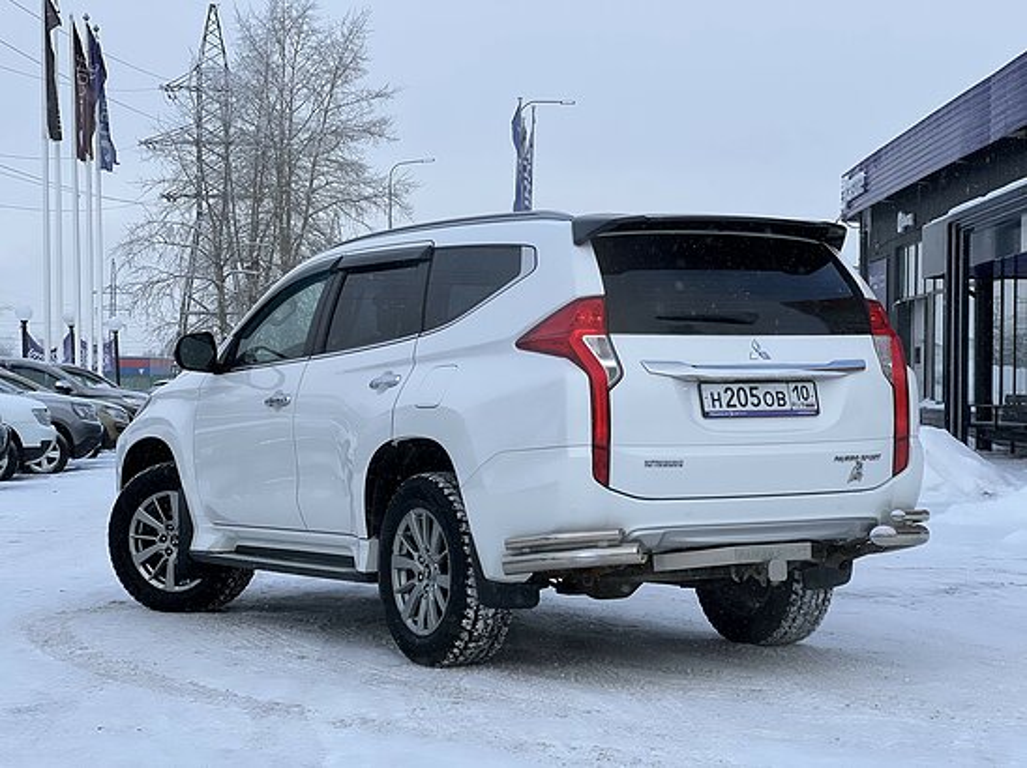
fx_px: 2282
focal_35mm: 77
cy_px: 384
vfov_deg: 19.1
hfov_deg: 25.4
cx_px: 514
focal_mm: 9
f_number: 2.8
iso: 32
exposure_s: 1/369
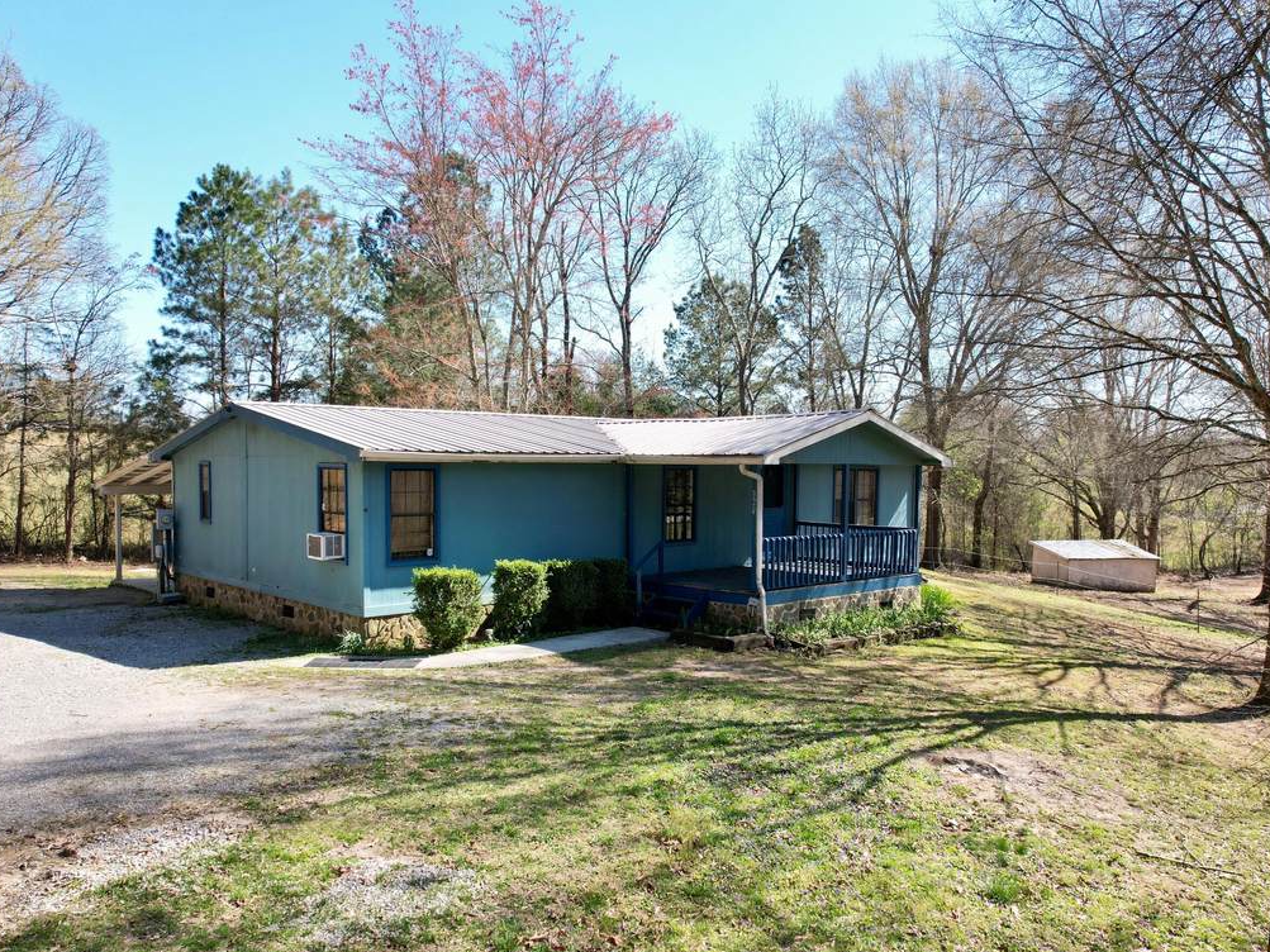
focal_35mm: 27
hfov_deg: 65.3
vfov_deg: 51.3
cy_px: 518
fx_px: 990
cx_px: 633
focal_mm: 8.38
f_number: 2.8
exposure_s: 1/40
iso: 100
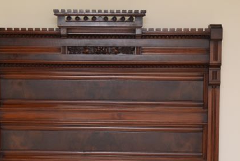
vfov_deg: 16.4
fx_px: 554
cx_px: 100
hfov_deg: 24.4
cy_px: 110
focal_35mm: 83
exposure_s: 1/125
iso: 800
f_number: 5.6
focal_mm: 36
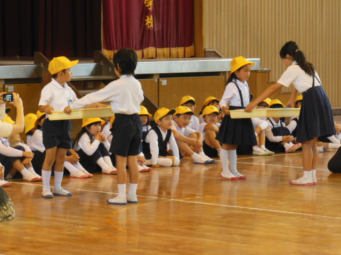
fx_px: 1625
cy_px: 128
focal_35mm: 165
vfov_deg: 9.0
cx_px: 170
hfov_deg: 12.0
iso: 400
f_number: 5.9
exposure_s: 1/25
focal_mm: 29.5
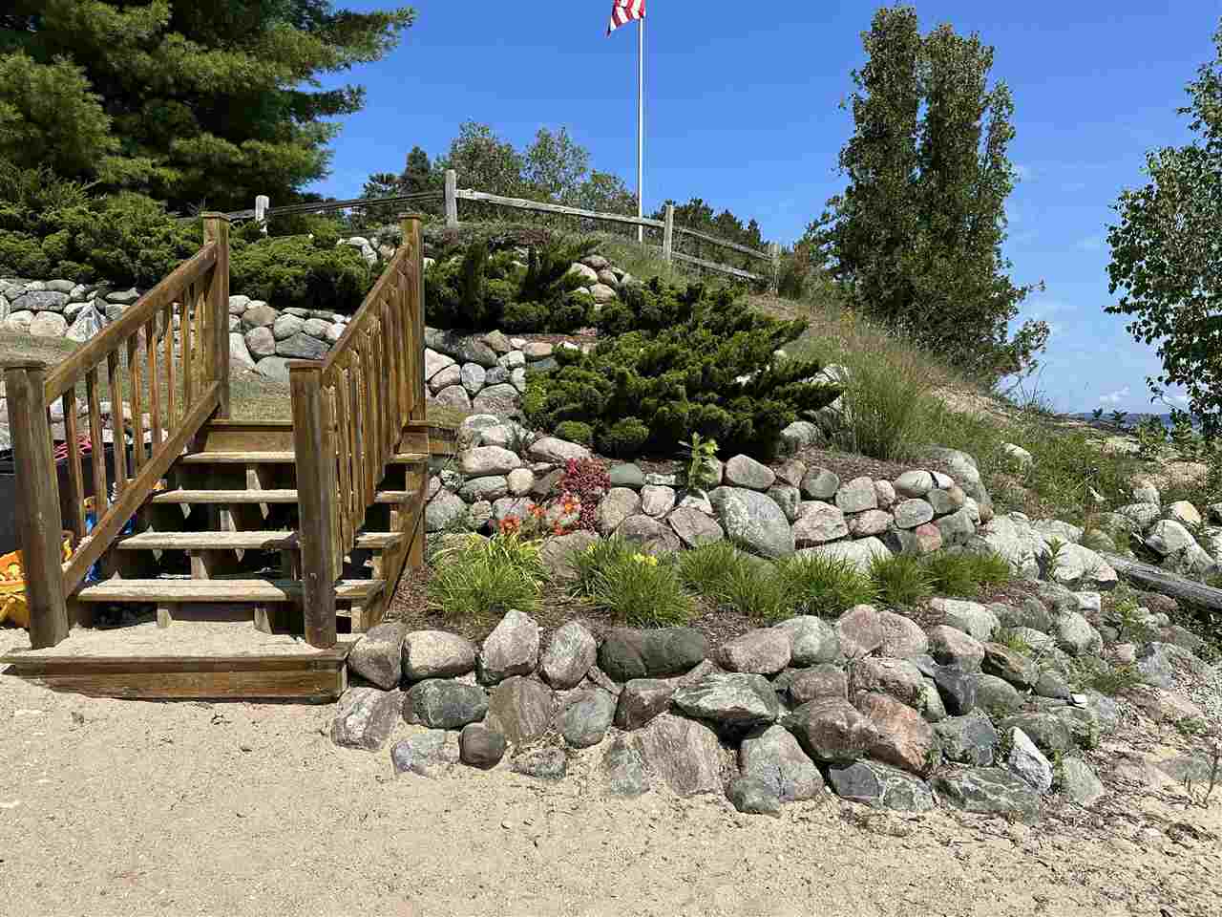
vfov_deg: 56.8
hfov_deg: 71.6
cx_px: 611
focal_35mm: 24
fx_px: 847
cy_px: 458
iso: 80
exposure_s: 1/5000
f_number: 1.78
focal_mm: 6.86
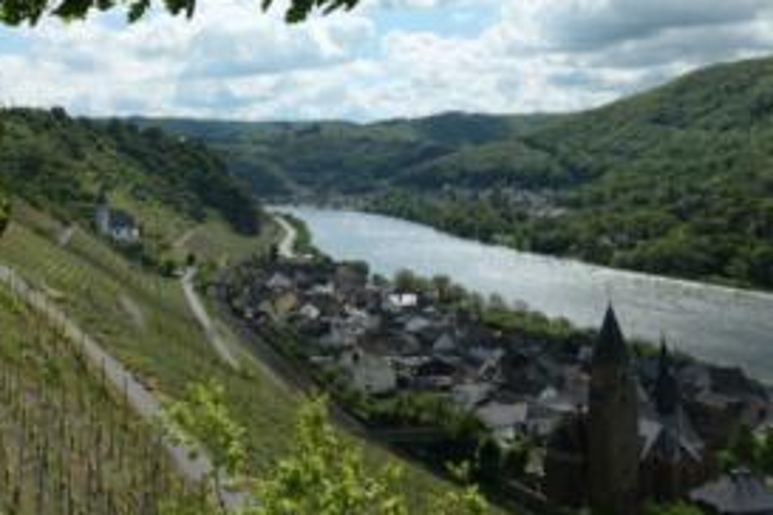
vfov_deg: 30.2
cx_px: 99
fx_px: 945
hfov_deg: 41.5
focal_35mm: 44
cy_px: 149
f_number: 7.1
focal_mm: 8.8
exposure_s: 1/1000
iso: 200
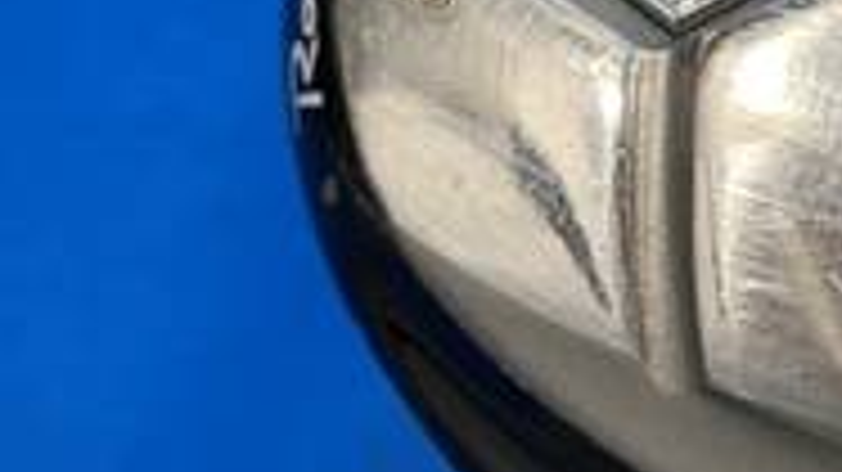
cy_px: 256
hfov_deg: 20.3
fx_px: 2165
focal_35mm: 97
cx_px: 1072
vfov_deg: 12.5
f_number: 1.8
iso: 50
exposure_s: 1/60
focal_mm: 4.25
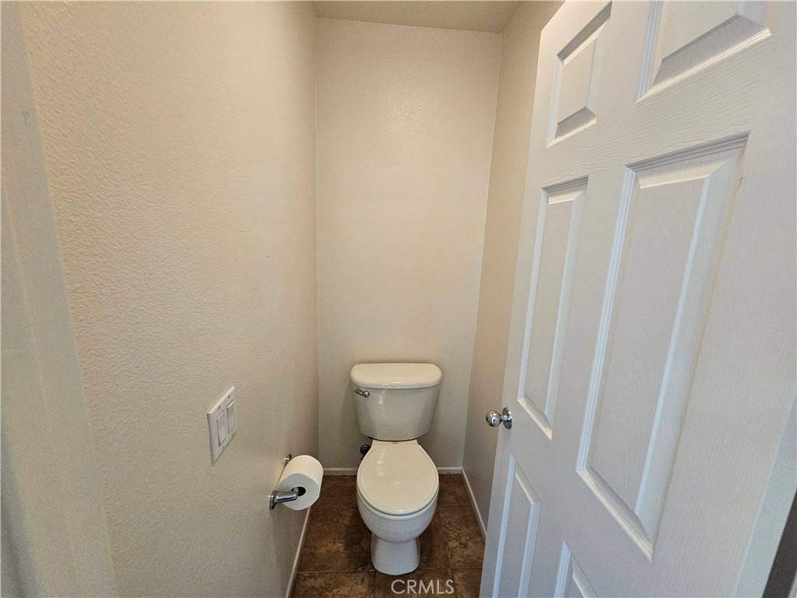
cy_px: 299
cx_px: 398
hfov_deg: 106.2
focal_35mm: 13
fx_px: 299
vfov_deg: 89.9
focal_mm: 2.2
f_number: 2.2
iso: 250
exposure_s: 1/60
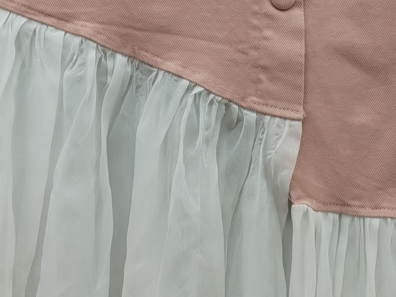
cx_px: 182
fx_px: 1225
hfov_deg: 18.4
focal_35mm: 107
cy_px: -3
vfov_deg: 13.6
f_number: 1.8
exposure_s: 1/120
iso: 257
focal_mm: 4.75
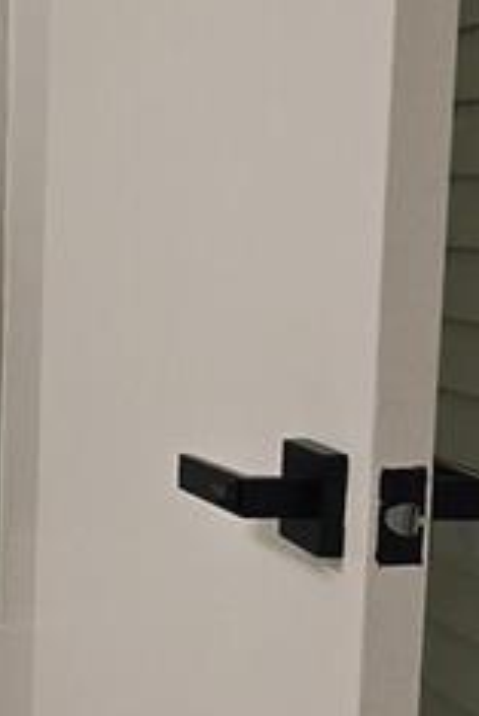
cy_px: 381
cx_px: -513
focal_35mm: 69
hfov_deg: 15.4
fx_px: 1375
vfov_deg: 29.2
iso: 50
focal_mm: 2.2
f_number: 2.2
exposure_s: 1/120
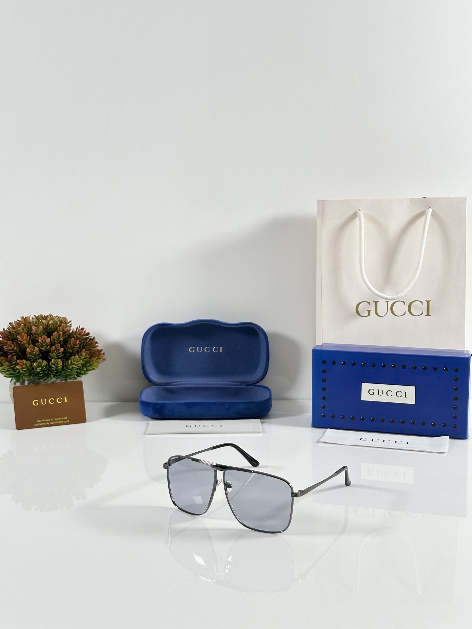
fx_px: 873
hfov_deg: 30.3
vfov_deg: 39.7
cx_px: 236
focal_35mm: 48
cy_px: 314
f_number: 1.78
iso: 80
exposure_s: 1/100
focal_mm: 6.86
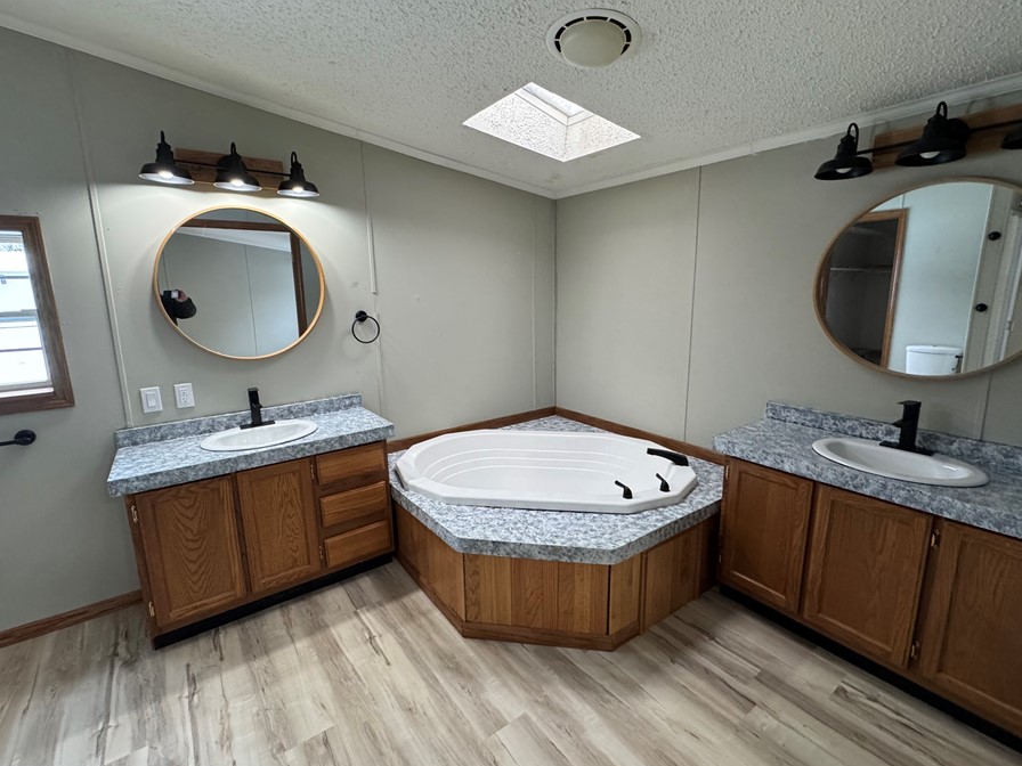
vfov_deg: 78.1
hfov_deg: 94.5
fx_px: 472
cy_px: 373
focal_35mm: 16
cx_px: 493
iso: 320
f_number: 2.2
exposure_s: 1/120
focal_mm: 2.22
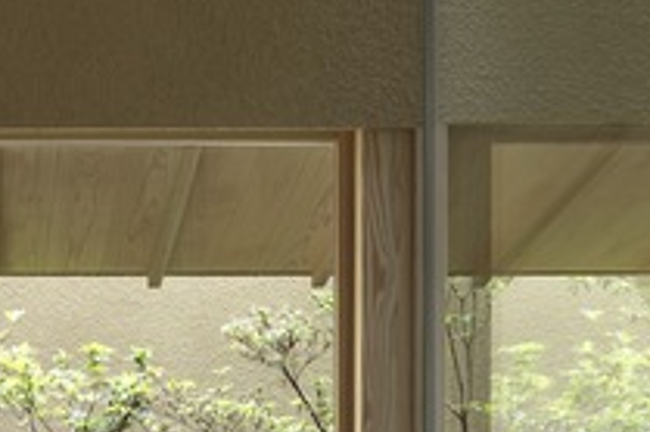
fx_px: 2201
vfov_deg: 11.2
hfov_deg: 16.0
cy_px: 214
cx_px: -183
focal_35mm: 122
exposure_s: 1/1.43
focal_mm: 17
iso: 200
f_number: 9.5
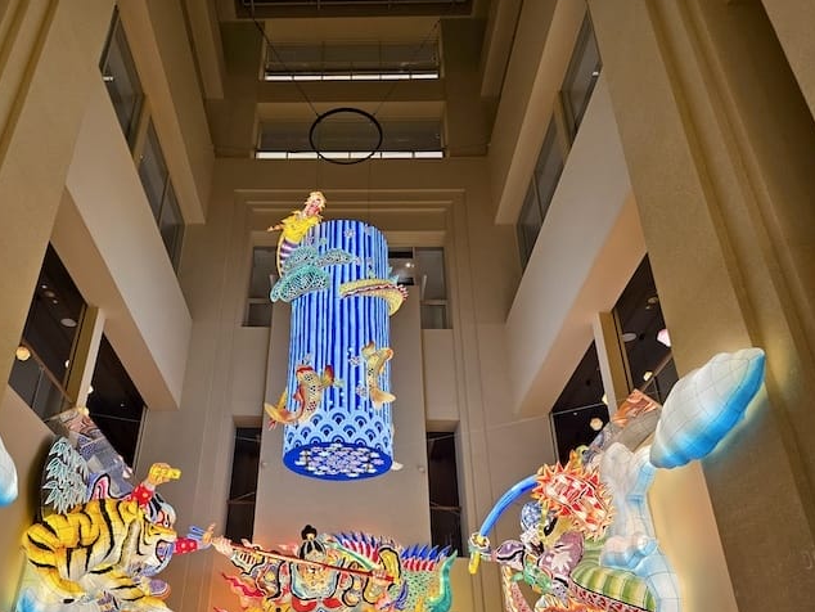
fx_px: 683
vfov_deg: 48.0
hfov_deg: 61.0
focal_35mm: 29
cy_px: 365
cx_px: 316
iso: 125
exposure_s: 1/100
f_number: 1.7
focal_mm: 6.3
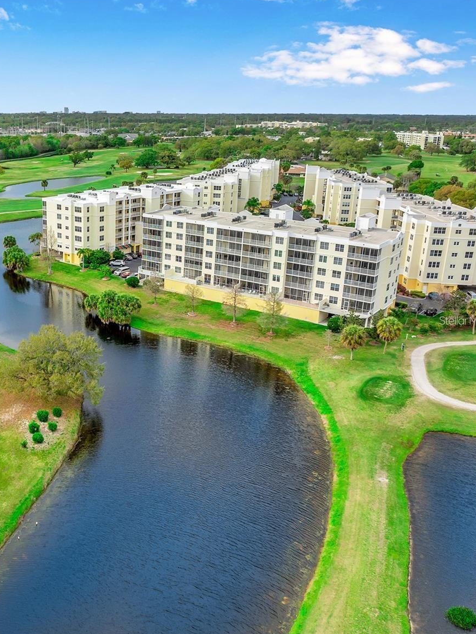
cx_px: 54
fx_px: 605
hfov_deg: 40.0
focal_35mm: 33
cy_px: 320
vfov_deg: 55.4
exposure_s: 1/30
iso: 100
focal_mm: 12.29
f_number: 5
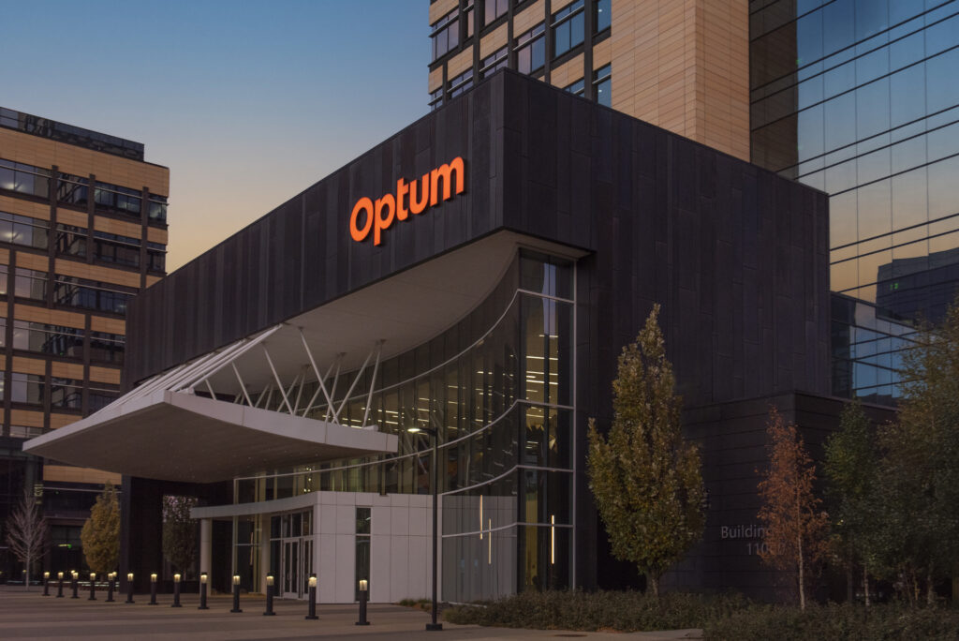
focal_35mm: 36
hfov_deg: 53.1
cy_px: 320
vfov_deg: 36.9
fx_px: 960
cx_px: 480
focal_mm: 36
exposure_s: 1/125
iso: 800
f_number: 8
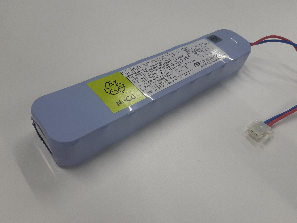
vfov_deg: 53.1
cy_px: 112
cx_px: 148
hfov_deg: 67.3
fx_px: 223
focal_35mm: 26
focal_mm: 3.93
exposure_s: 1/100
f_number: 1.7
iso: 40
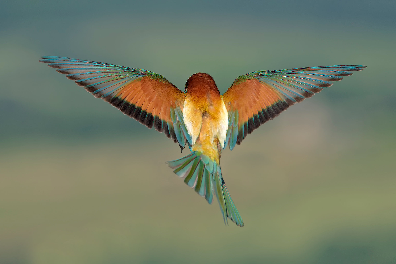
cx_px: 198
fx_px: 6050
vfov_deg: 2.5
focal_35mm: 550
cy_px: 132
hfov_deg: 3.7
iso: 800
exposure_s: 1/2000
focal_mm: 550
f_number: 9
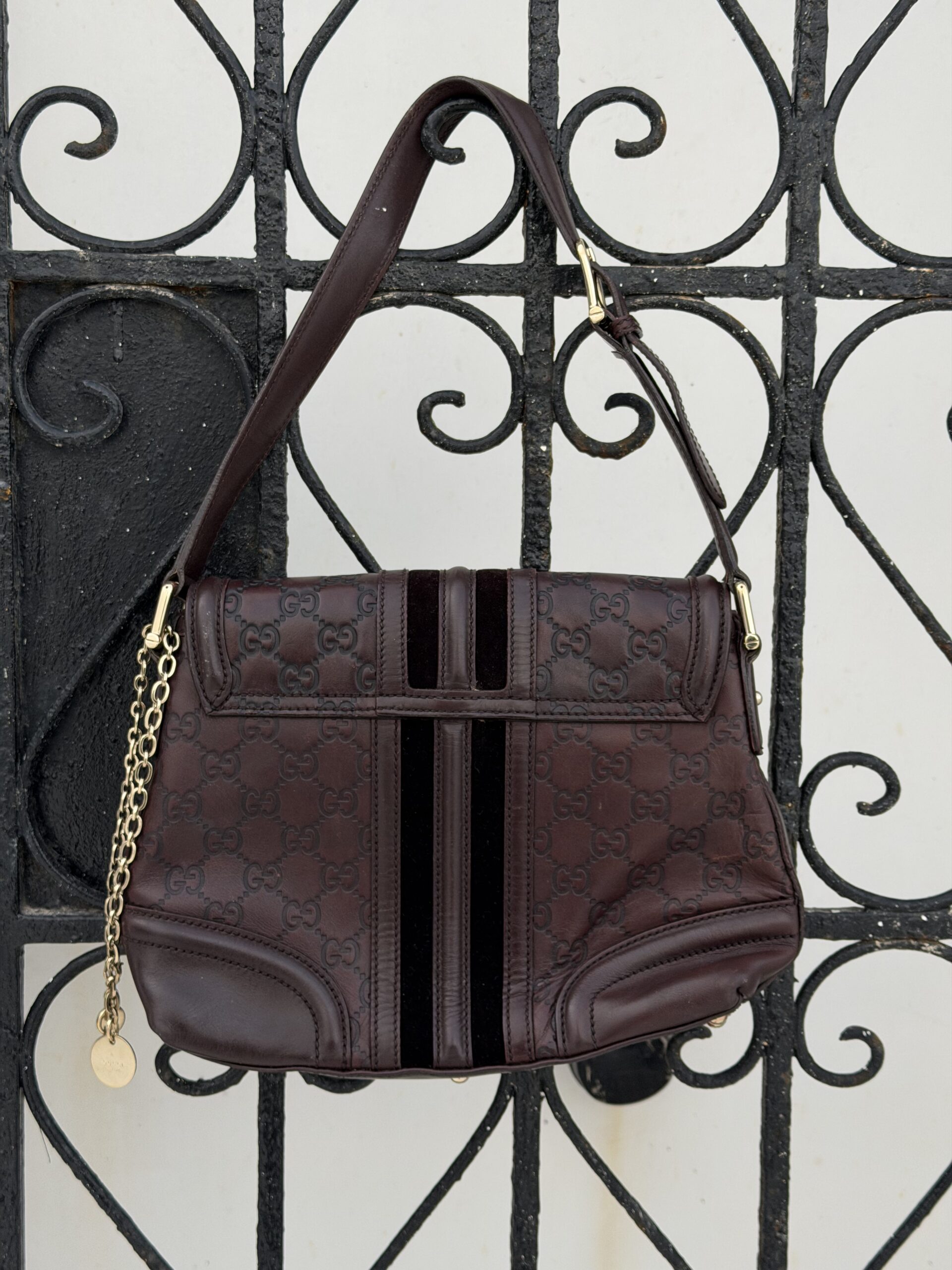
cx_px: 476
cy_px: 635
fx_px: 1760
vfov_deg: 39.7
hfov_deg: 30.3
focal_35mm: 48
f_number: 1.78
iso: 64
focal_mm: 6.76
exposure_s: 1/1203
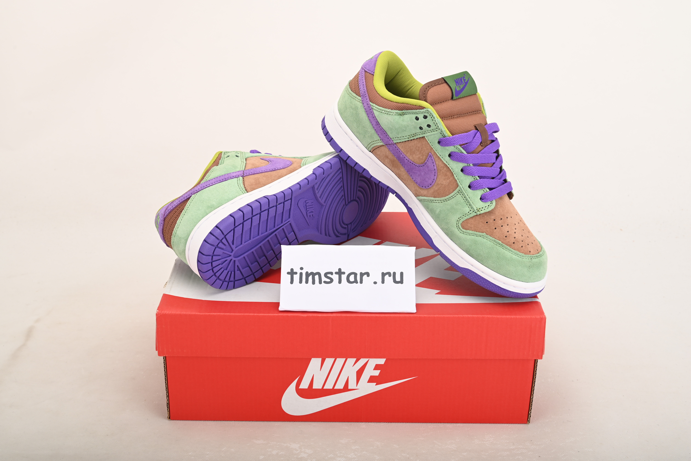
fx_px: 883
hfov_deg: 42.7
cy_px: 230
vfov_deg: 29.3
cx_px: 346
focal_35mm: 46
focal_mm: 46
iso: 100
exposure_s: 1/200
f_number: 11
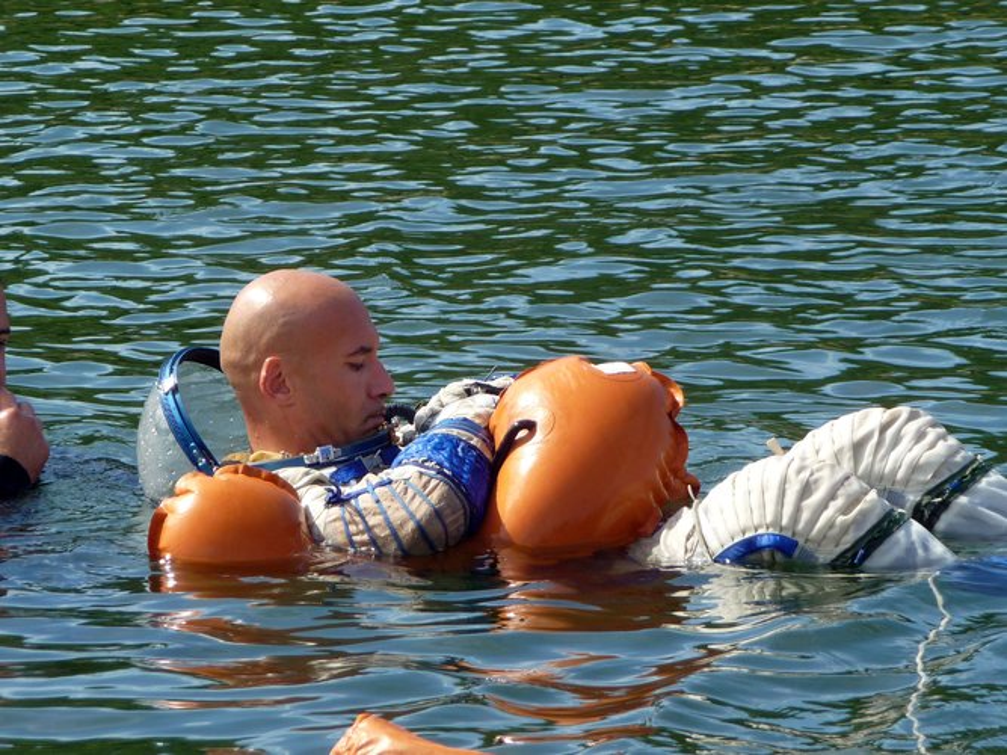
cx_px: 504
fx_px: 8377
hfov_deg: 6.9
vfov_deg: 5.2
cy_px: 378
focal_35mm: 288
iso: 100
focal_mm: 36.4
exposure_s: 1/320
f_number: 4.8
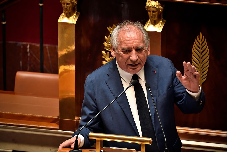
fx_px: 3153
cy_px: 76
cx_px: 114
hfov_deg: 4.1
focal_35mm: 500
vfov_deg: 2.8
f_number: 6.7
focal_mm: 500
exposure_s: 1/180
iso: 3200
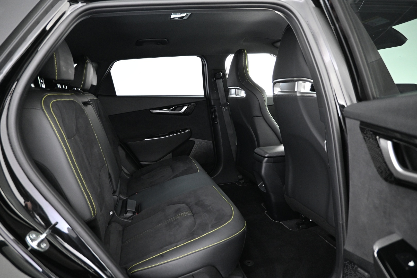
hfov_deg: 73.7
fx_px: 278
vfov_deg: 53.1
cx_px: 208
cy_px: 139
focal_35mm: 24
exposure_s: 1/10
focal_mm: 16
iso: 1600
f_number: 3.5
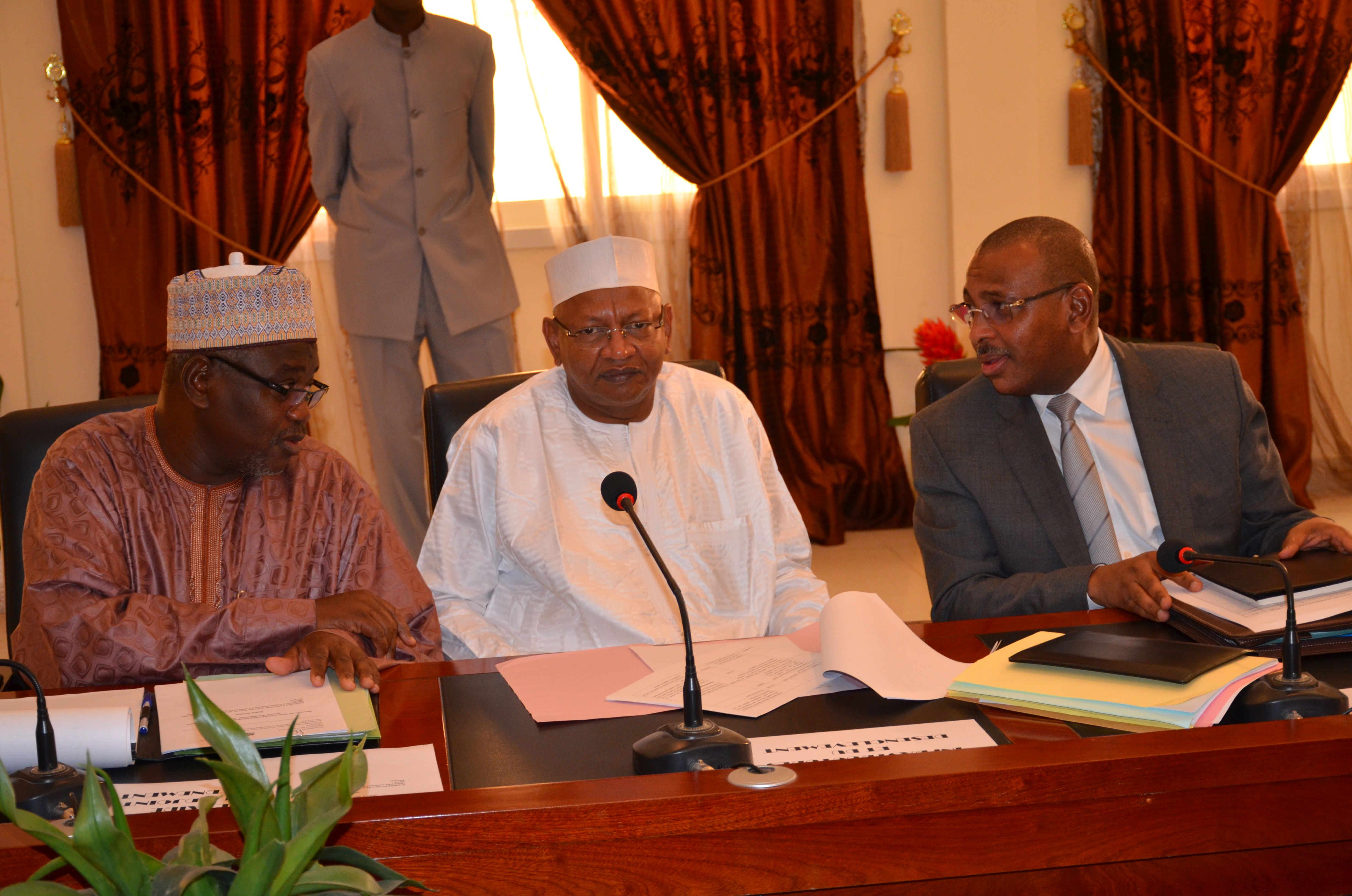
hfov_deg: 32.0
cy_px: 448
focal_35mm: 63
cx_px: 676
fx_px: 2361
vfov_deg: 21.5
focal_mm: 42
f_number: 4.5
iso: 720
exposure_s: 1/60
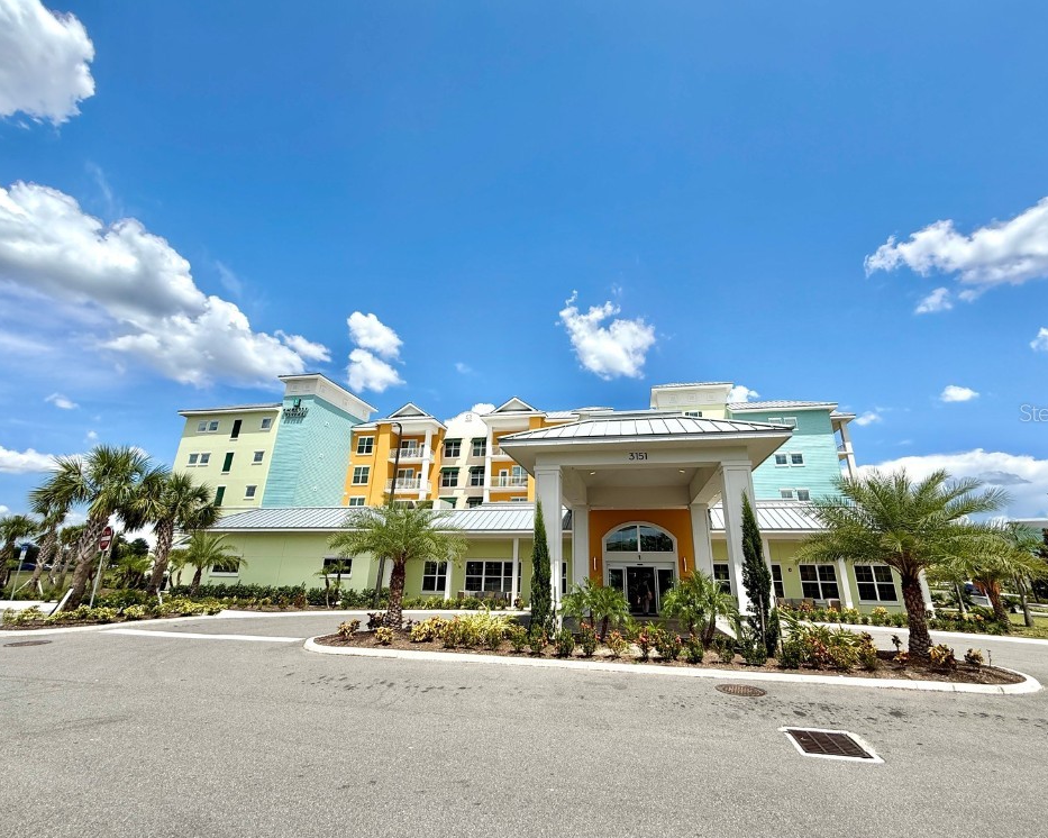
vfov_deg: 84.0
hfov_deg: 96.7
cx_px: 550
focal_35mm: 15
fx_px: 465
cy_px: 412
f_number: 2.2
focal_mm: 2.22
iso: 50
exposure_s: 1/2976
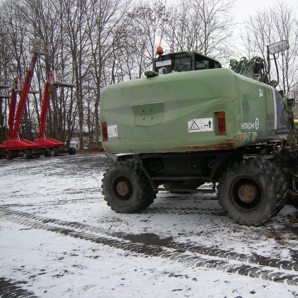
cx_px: 201
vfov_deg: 48.4
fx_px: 331
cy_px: 151
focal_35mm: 34
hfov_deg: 47.6
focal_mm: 4.7
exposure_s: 1/93.3
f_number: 2.8
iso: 64
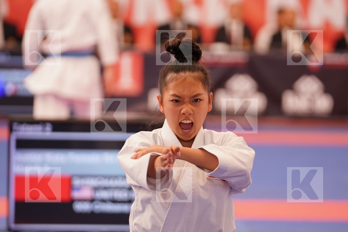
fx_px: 2291
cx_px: 174
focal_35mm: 237
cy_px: 116
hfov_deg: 8.7
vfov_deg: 5.8
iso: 800
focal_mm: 158
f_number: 2.8
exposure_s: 1/500
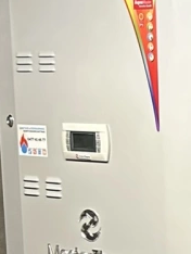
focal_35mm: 142
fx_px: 1043
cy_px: 254
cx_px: 448
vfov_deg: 13.7
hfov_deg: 9.4
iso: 125
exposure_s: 1/50
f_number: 1.5
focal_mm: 5.7
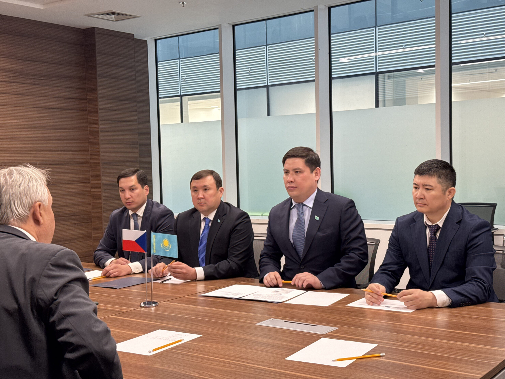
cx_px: 252
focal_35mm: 48
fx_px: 700
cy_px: 190
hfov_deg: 39.7
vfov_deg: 30.3
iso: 200
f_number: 1.78
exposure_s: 1/50
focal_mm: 6.76
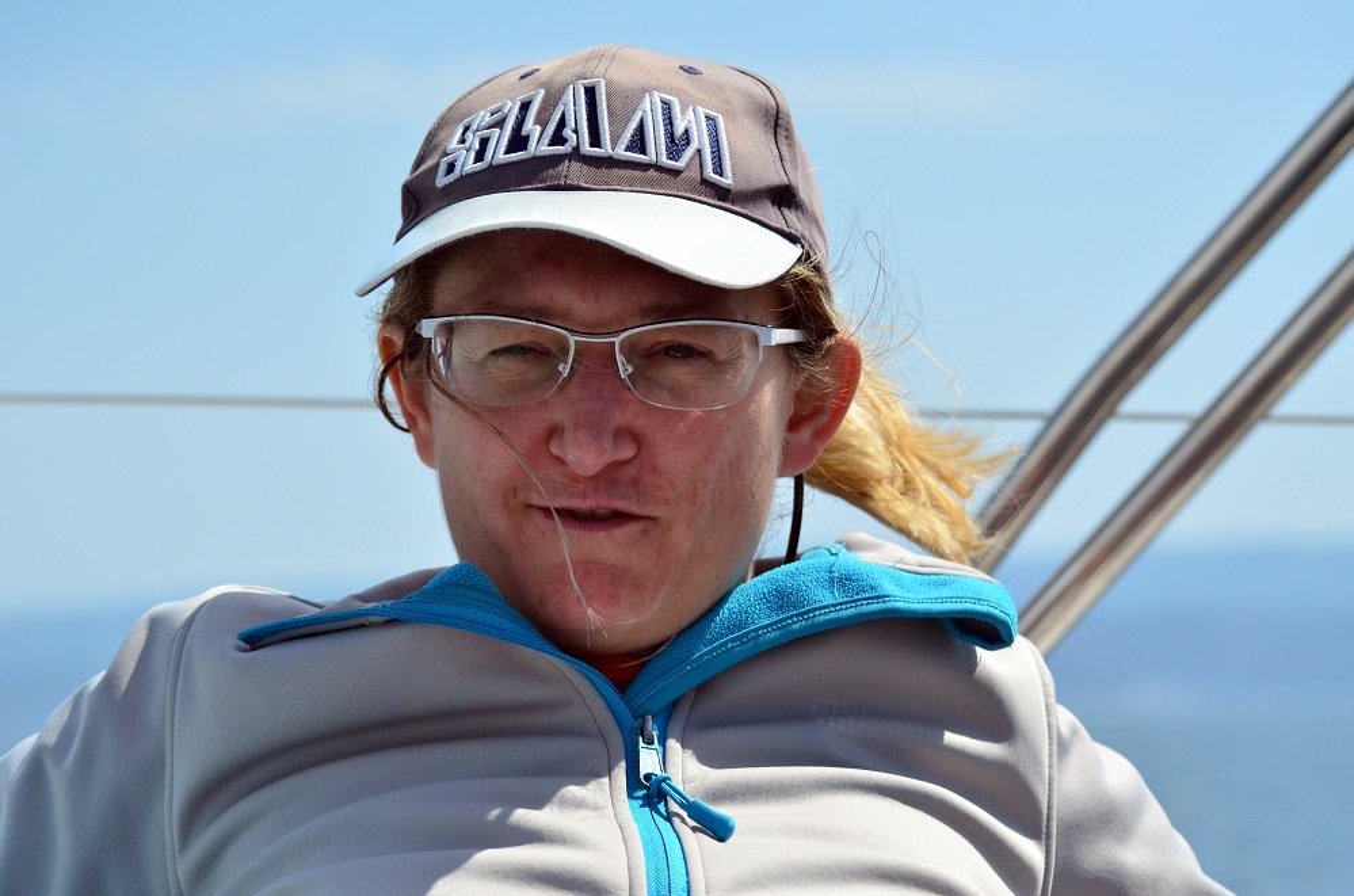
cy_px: 448
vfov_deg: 13.0
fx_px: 3940
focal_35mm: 105
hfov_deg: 19.5
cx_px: 677
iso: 800
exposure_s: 1/6400
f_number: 5
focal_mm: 70
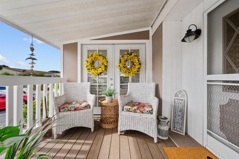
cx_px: 120
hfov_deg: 108.3
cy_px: 80
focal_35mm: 13
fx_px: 86
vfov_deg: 85.5
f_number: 9
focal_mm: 13
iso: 250
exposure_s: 1/80
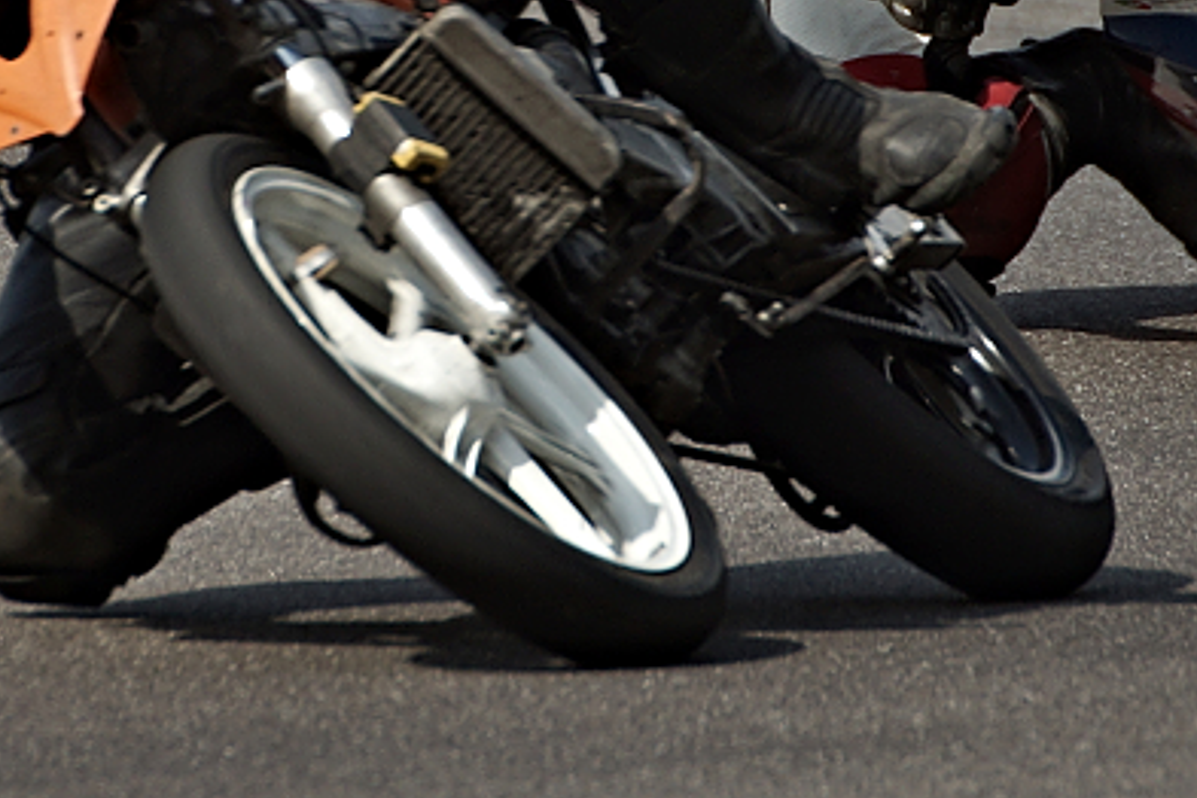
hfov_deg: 1.4
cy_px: 6
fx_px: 50204
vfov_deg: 0.9
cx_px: 402
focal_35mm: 1510
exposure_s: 1/640
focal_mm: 330
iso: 100
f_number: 6.3
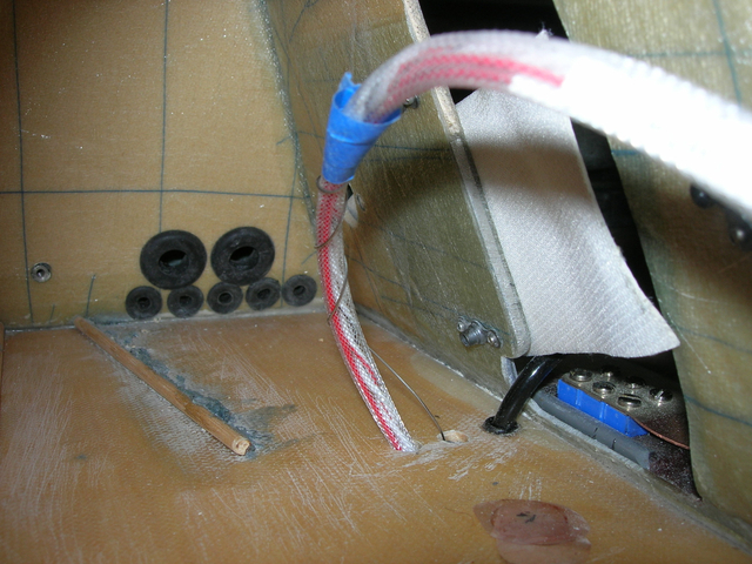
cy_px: 282
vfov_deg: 37.7
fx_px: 826
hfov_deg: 49.0
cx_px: 376
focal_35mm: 38
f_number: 4.8
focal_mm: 7.8
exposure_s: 1/60.1
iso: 64
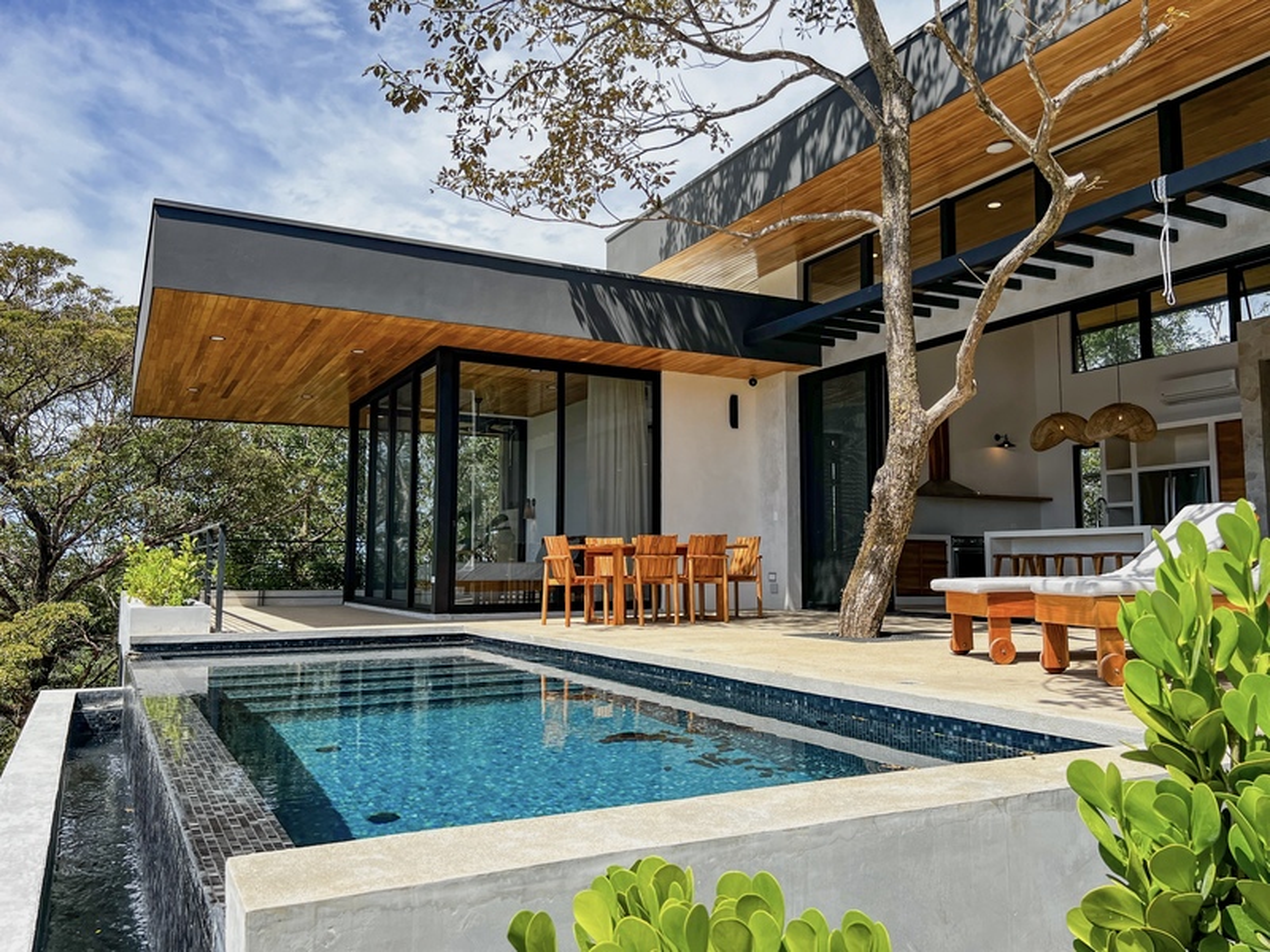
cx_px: 635
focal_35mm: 26
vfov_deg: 53.1
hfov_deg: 67.3
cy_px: 476
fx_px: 954
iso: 50
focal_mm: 5.7
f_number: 1.5
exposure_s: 1/3500
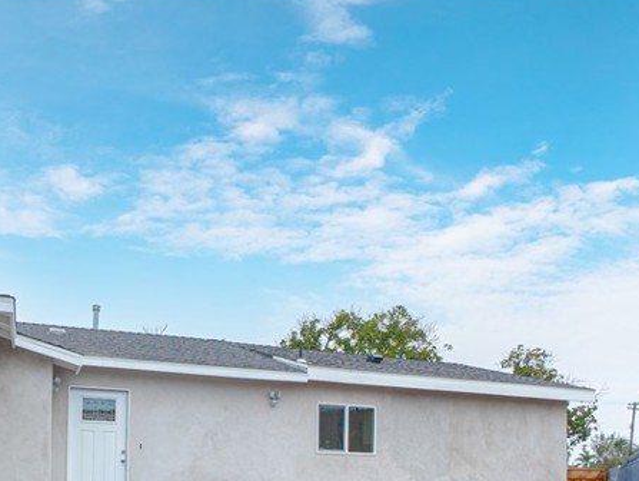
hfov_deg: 55.1
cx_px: 272
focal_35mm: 33
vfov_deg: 38.4
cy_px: 477
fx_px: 610
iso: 100
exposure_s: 1/125
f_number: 7.1
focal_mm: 10
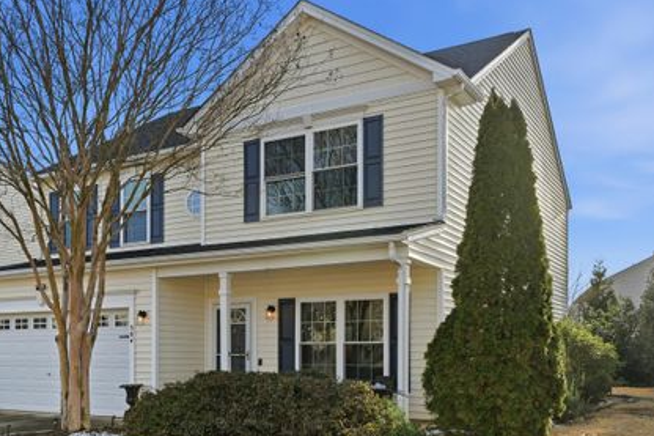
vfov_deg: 36.7
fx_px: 654
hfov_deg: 52.8
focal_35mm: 36
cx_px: 266
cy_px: 257
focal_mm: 30
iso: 250
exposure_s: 1/8000
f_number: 9
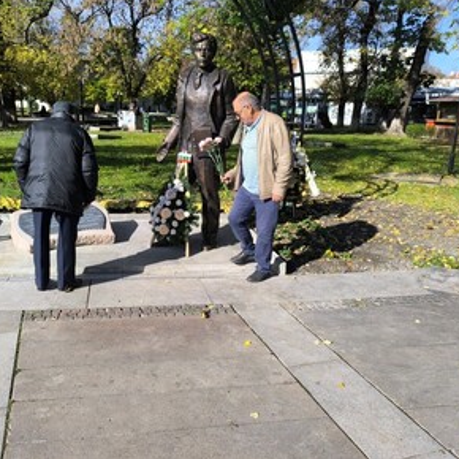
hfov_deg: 56.9
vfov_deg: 57.3
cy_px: 223
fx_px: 420
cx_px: 188
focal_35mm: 28
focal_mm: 6.14
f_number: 1.65
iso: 50
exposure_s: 1/649
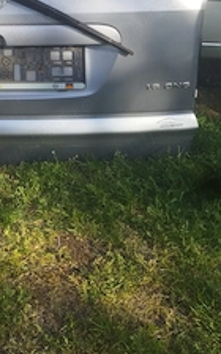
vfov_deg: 37.2
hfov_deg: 24.0
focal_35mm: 51
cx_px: -13
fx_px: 491
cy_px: 41
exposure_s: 1/1124
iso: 100
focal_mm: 4.71
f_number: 1.79
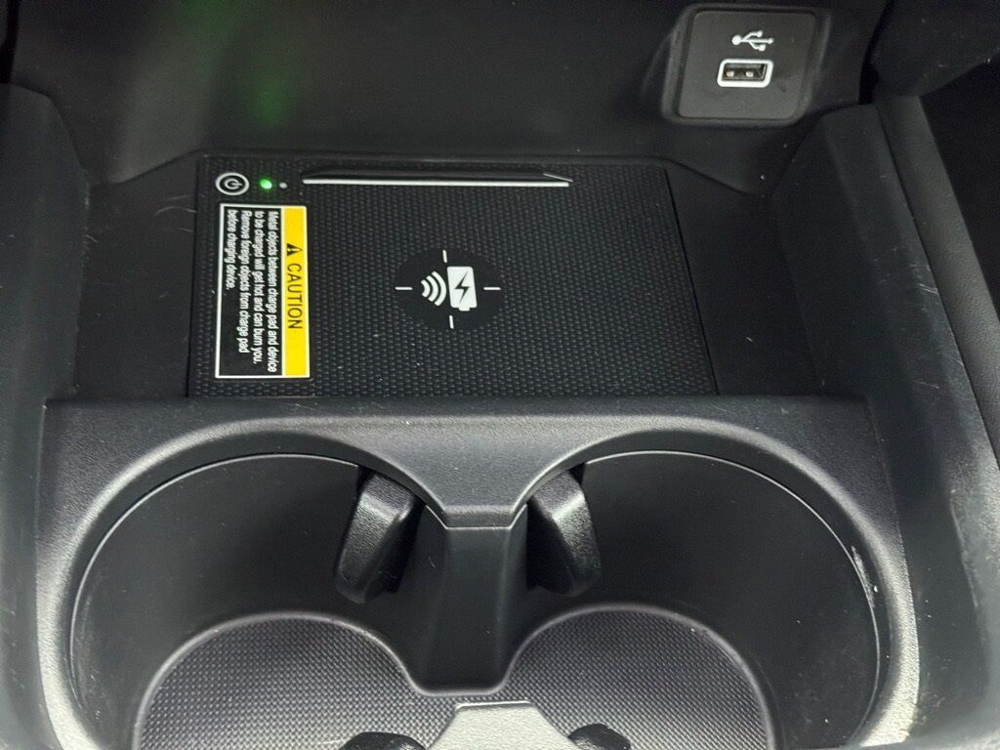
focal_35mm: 48
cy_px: 375
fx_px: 1387
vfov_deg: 30.3
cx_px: 500
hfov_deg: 39.7
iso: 800
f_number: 1.78
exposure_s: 1/26
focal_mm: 6.76
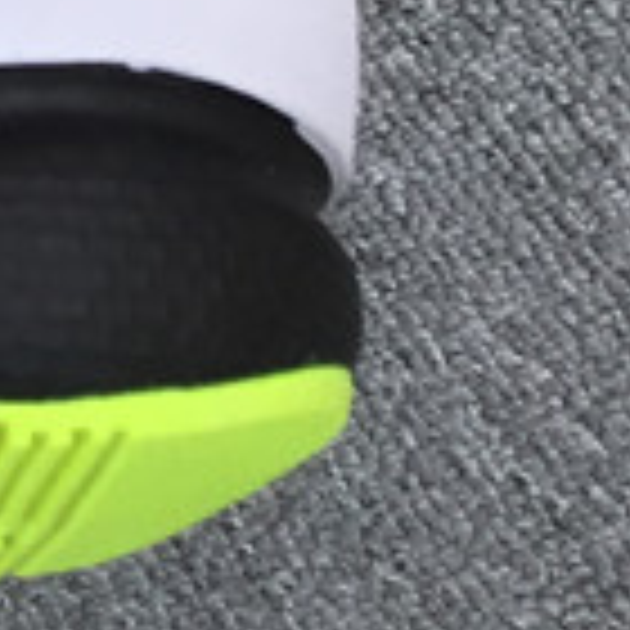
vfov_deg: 9.5
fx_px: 3624
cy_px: -497
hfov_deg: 8.4
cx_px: -1228
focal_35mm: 176
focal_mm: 3.3
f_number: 2.4
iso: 25
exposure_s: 1/411
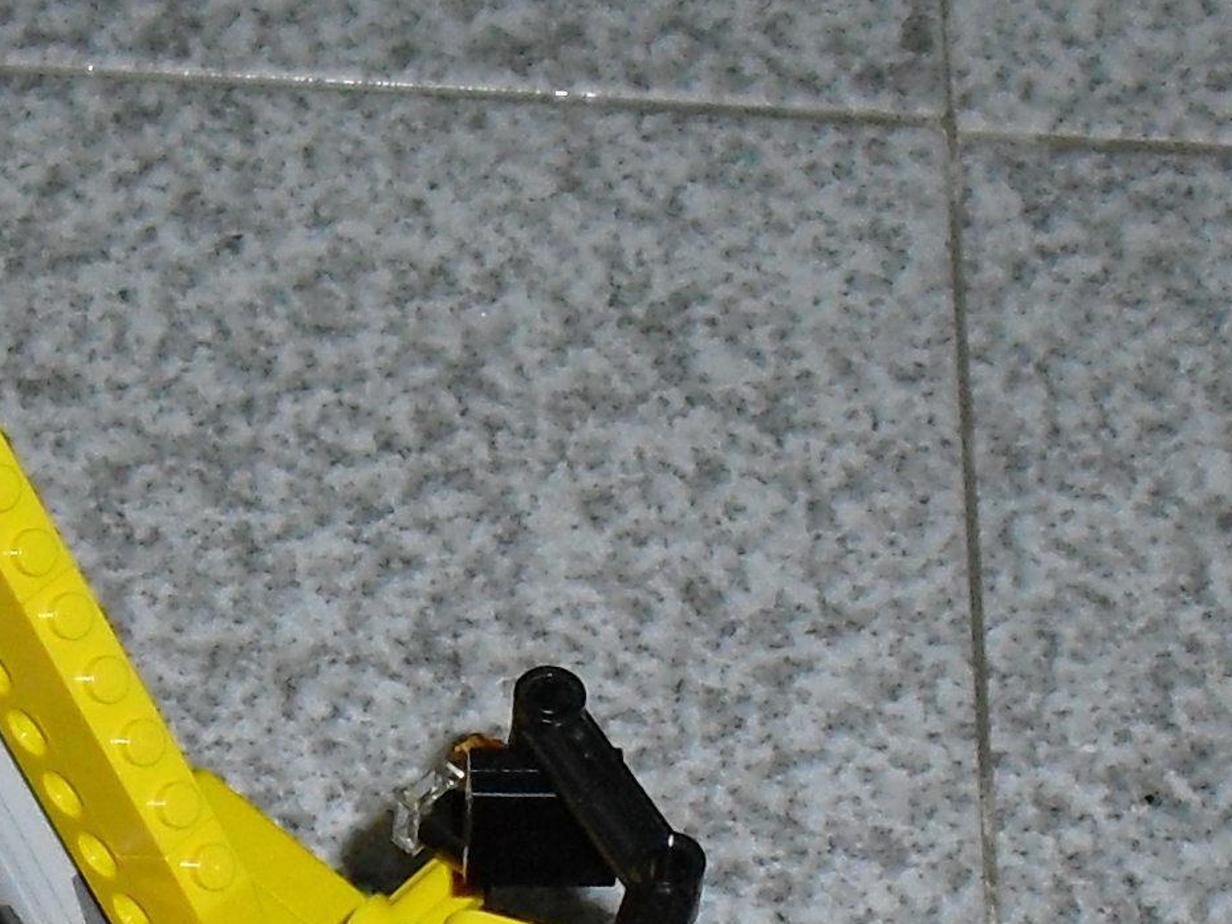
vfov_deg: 9.5
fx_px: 5517
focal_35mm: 155
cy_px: 901
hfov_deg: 12.7
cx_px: 241
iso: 200
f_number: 3.1
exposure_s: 1/60
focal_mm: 6.3
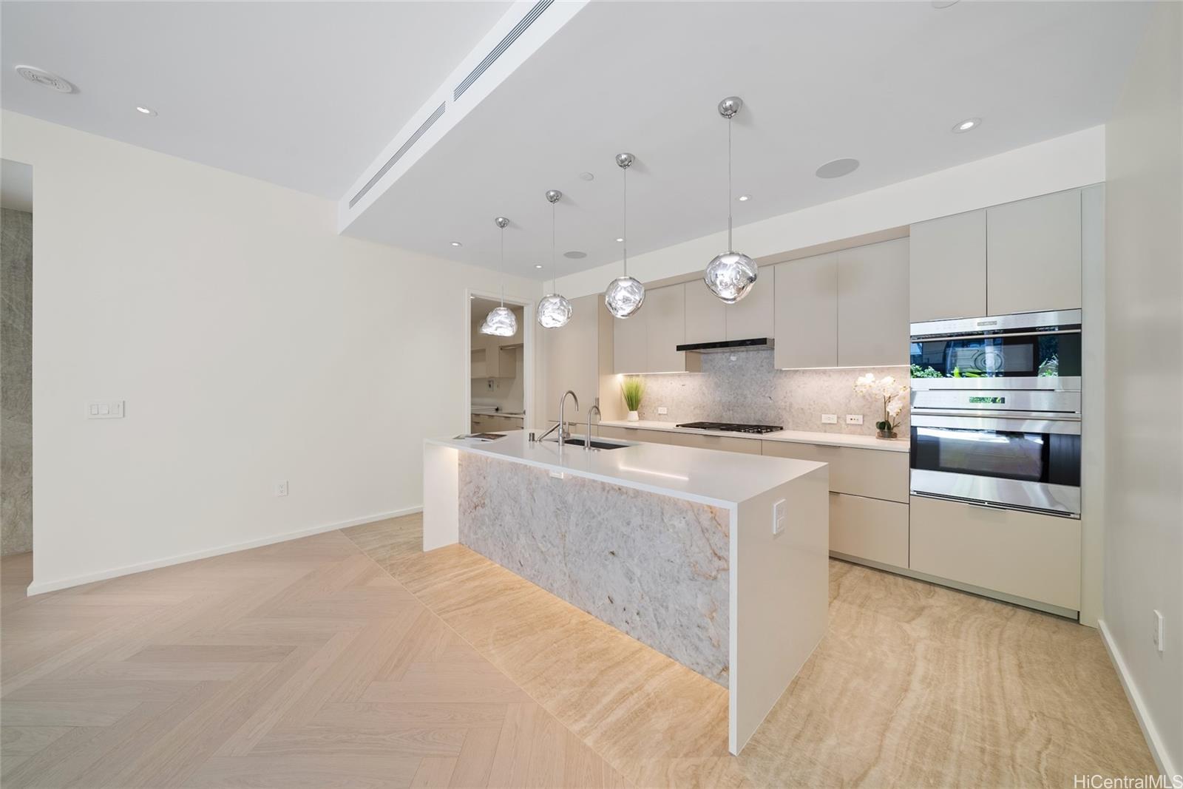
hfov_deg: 112.6
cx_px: 592
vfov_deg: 90.0
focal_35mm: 12
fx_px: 394
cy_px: 394
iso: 125
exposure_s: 1/3
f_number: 9
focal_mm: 12
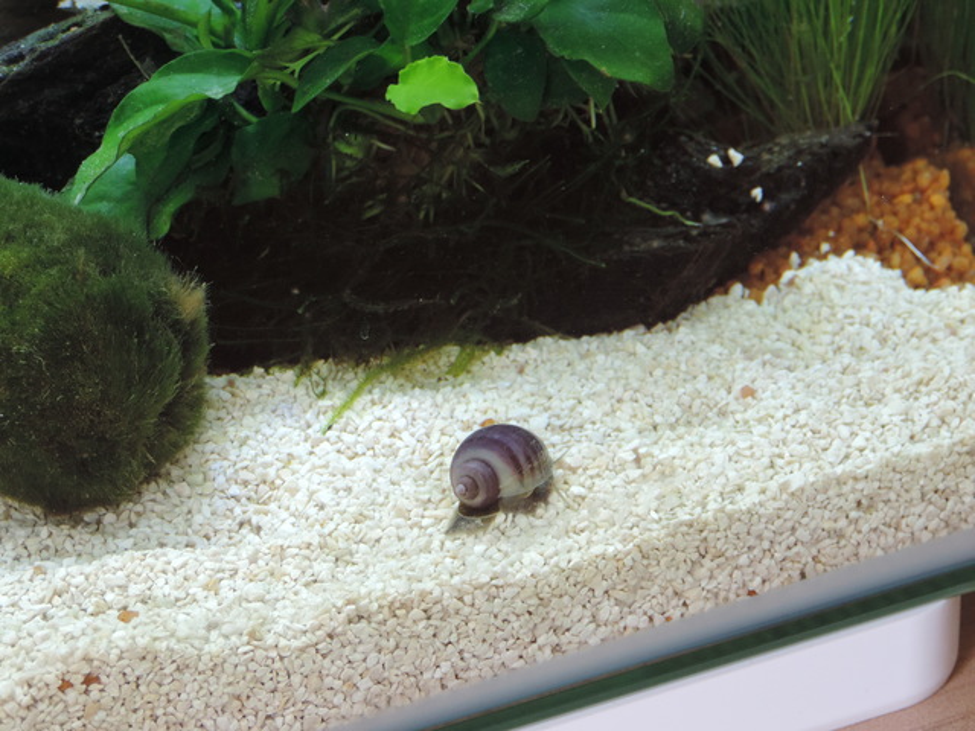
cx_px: 488
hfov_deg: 10.7
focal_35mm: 185
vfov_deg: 8.0
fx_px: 5211
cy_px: 366
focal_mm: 33
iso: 400
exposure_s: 1/30
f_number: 4.6
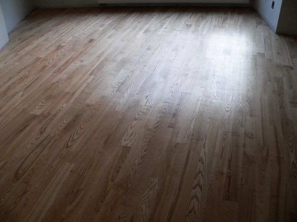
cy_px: 111
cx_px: 148
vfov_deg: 39.7
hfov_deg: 51.4
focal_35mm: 36
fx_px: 309
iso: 200
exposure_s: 1/10
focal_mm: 6
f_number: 2.8
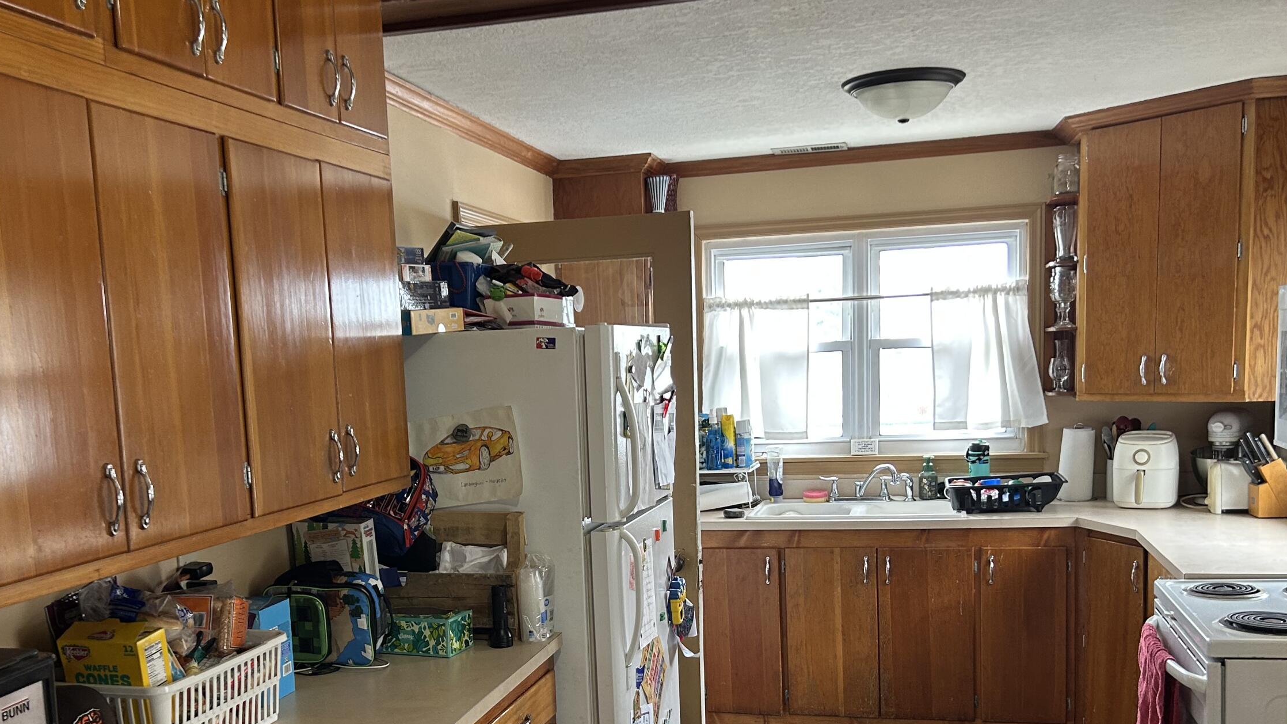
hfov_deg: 52.7
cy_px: 546
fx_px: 1297
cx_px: 583
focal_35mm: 38
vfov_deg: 30.7
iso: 125
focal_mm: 5.7
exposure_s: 1/60
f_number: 1.5
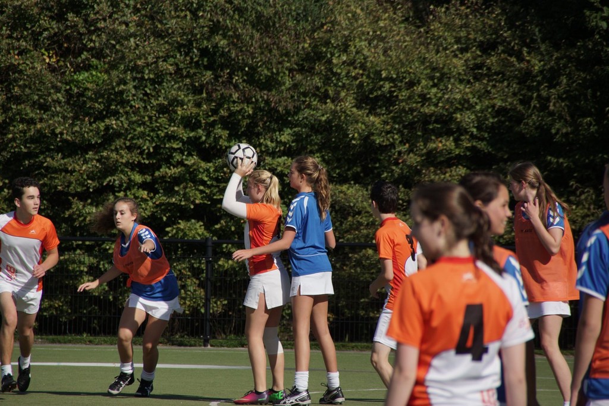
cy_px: 203
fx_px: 6341
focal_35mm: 375
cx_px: 304
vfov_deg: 3.7
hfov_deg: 5.5
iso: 200
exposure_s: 1/1000
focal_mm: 250
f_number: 8
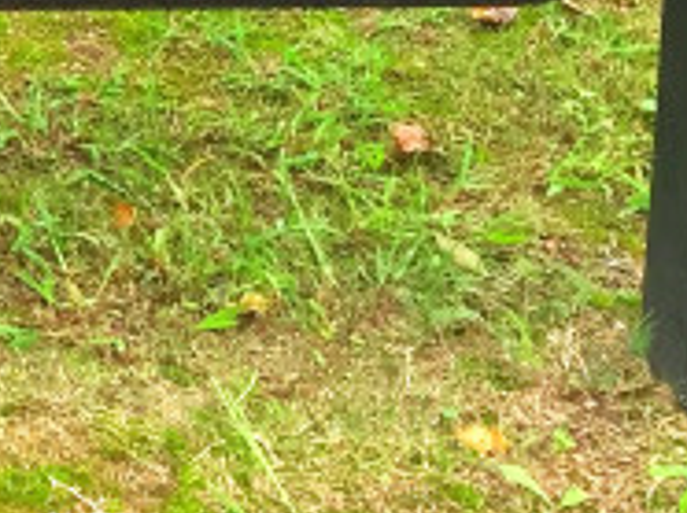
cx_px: -886
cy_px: -686
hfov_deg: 10.8
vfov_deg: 8.5
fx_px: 3171
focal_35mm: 160
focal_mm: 4.15
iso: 32
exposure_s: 1/103
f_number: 2.2
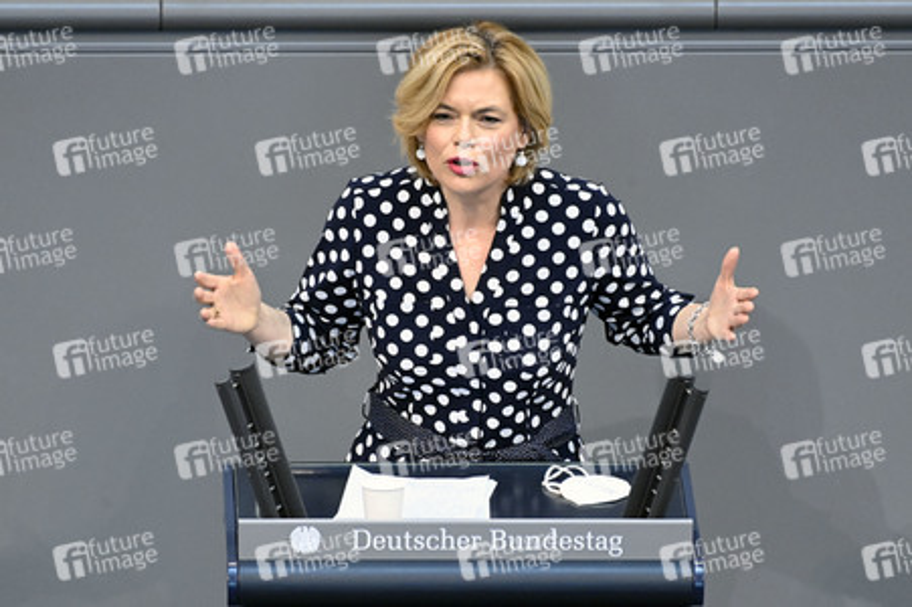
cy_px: 304
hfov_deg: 4.1
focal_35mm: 500
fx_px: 12657
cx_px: 456
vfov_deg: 2.7
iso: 8000
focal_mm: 500
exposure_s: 1/250
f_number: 5.6
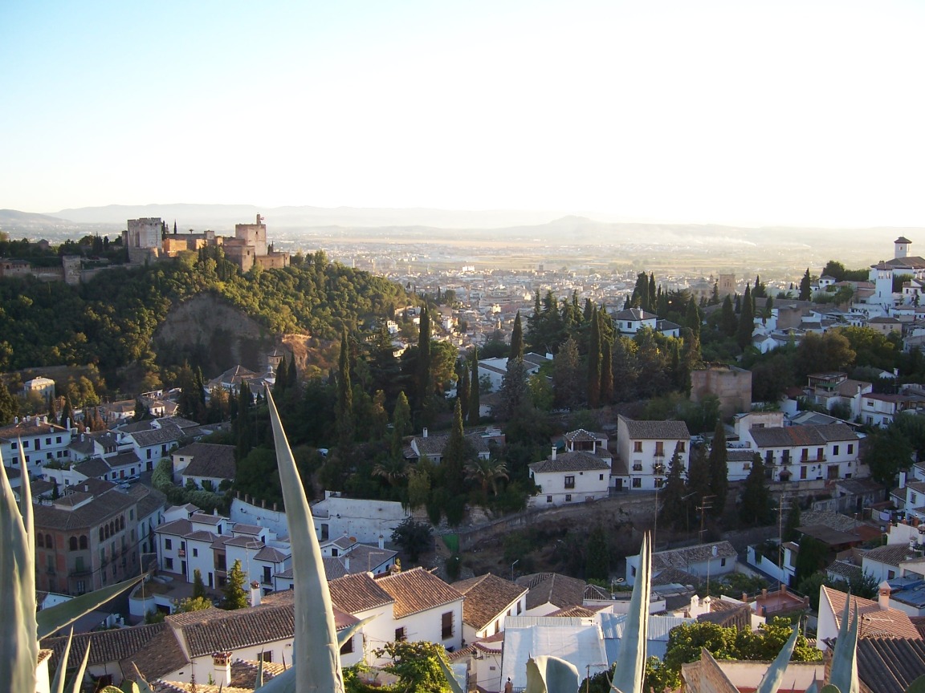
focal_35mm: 36
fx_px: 962
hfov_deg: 51.4
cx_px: 462
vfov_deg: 39.7
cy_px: 346
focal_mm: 6
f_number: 3
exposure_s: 1/180
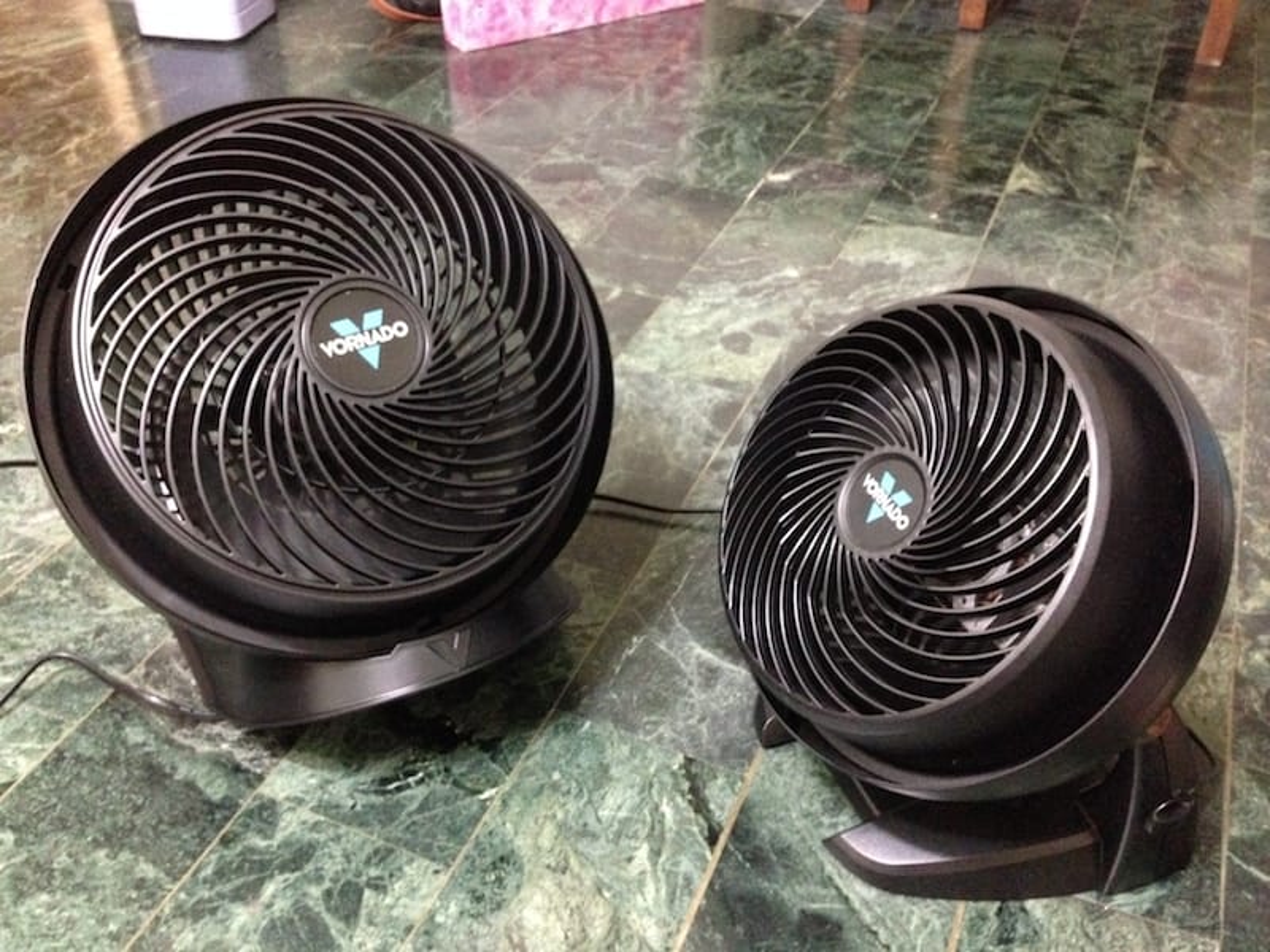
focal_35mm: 33
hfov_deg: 55.4
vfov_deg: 42.9
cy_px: 476
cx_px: 635
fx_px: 1211
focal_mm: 4.12
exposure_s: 1/15
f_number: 2.4
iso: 800
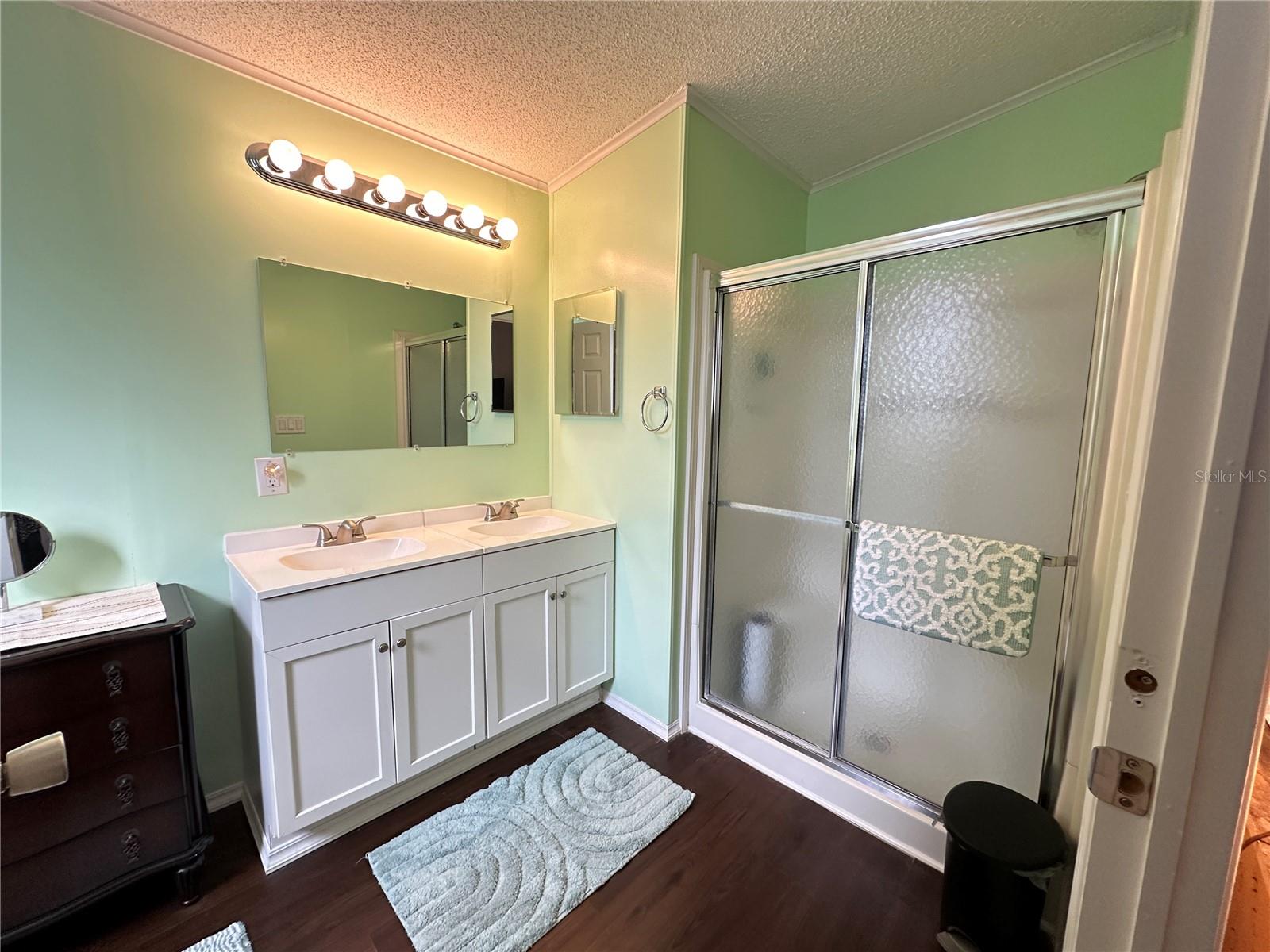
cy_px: 476
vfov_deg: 85.7
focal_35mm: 14
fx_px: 514
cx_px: 635
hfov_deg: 102.1
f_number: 2.2
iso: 200
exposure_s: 1/120
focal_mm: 2.22
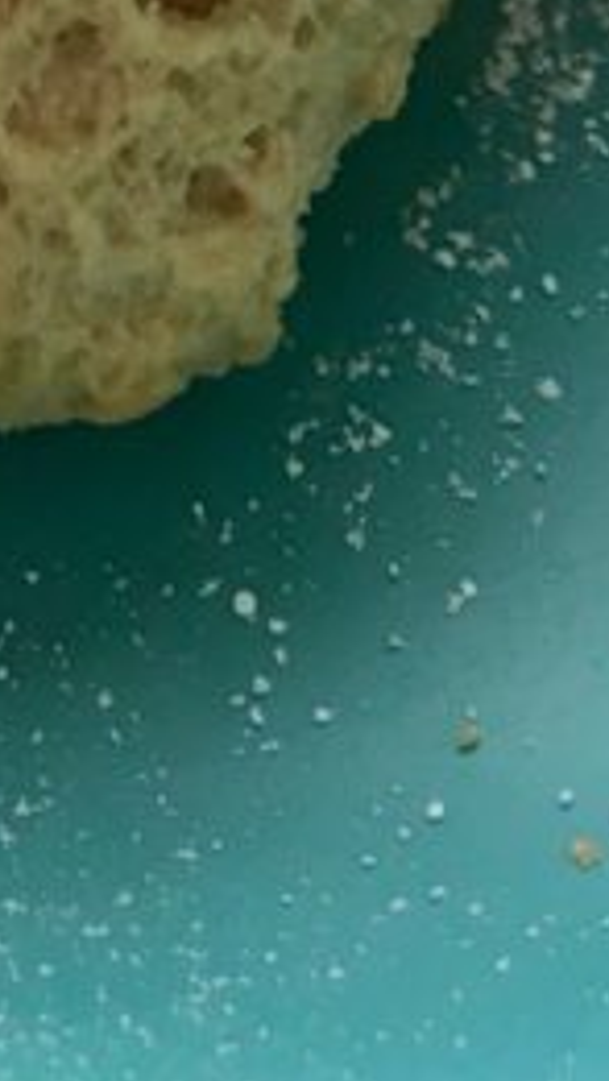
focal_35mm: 124
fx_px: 3556
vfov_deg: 14.6
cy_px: -1006
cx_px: 46
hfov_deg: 9.7
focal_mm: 4.15
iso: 32
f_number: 2.2
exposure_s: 1/33
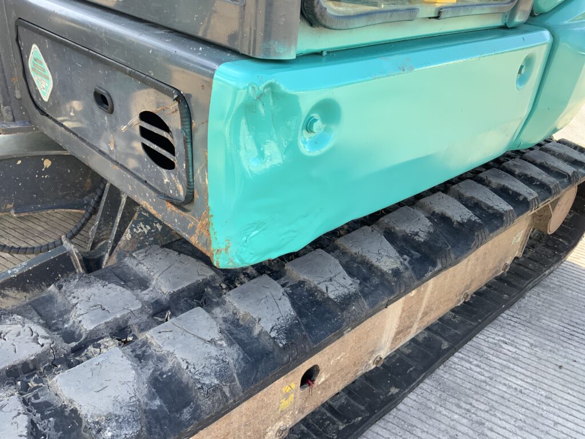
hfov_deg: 61.7
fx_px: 490
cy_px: 220
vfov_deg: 48.2
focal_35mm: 29
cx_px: 292
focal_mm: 3
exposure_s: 1/144
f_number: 1.8
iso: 16
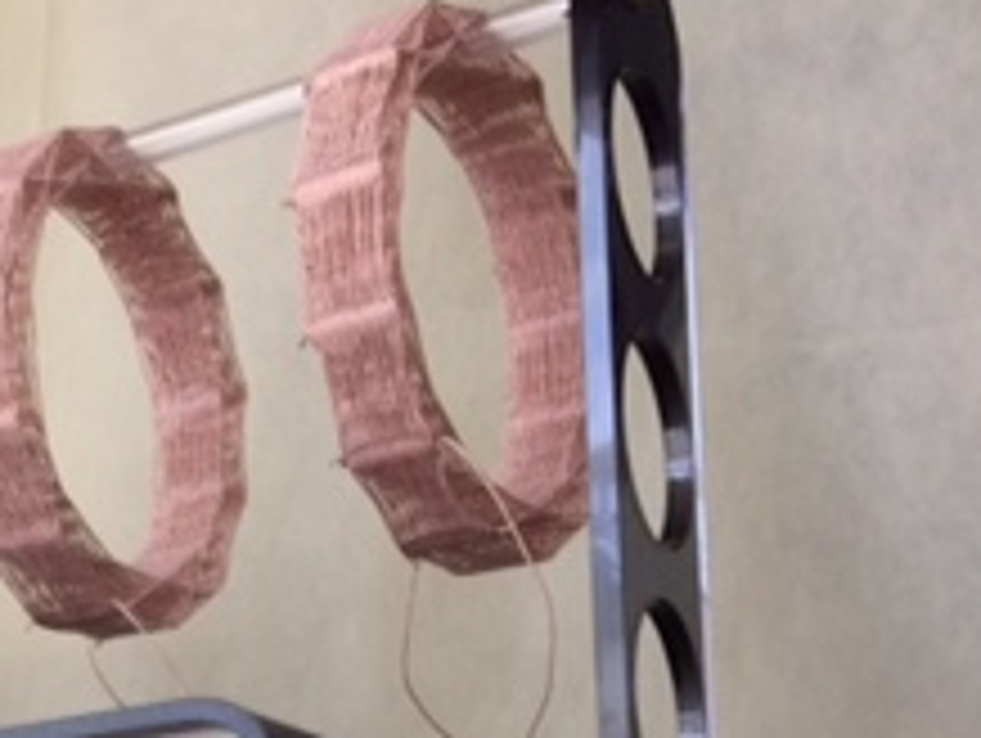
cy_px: 896
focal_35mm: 85
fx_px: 2412
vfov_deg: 16.6
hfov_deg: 21.1
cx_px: -248
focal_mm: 4.15
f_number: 2.2
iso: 64
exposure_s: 1/33
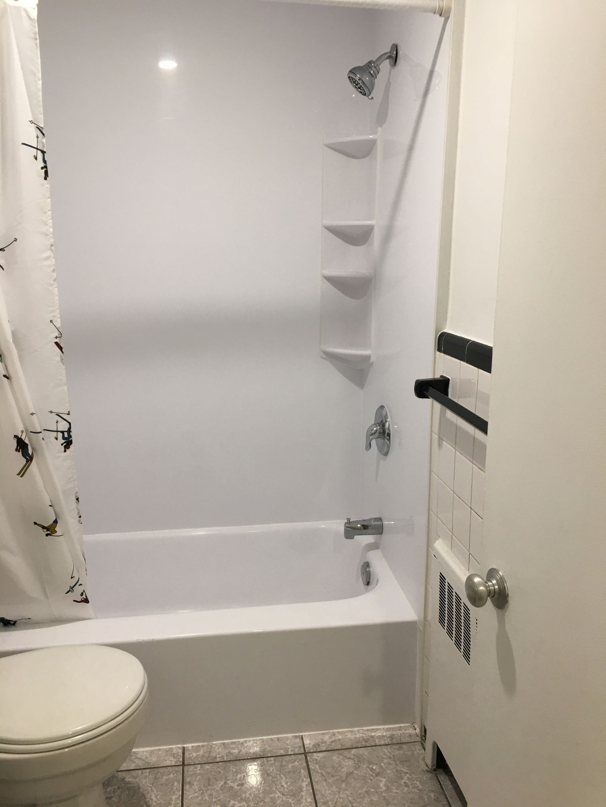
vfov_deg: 61.7
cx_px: 303
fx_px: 677
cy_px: 404
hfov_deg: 48.2
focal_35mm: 29
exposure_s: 1/15
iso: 32
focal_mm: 4.15
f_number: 2.2
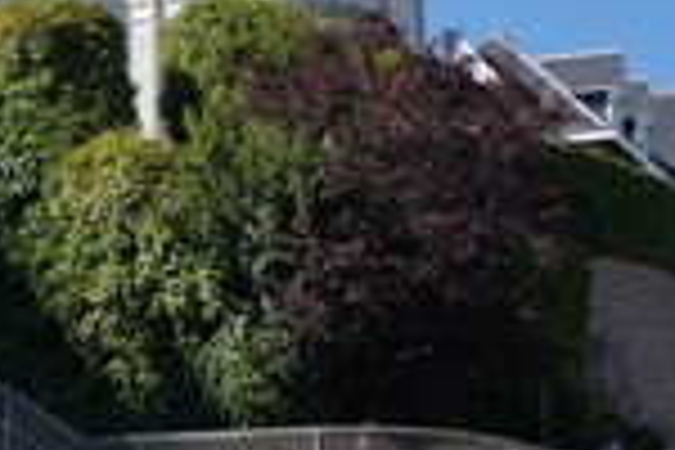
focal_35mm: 161
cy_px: -196
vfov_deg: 8.4
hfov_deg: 12.6
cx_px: -81
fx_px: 3010
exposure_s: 1/250
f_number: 8
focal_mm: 35
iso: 100
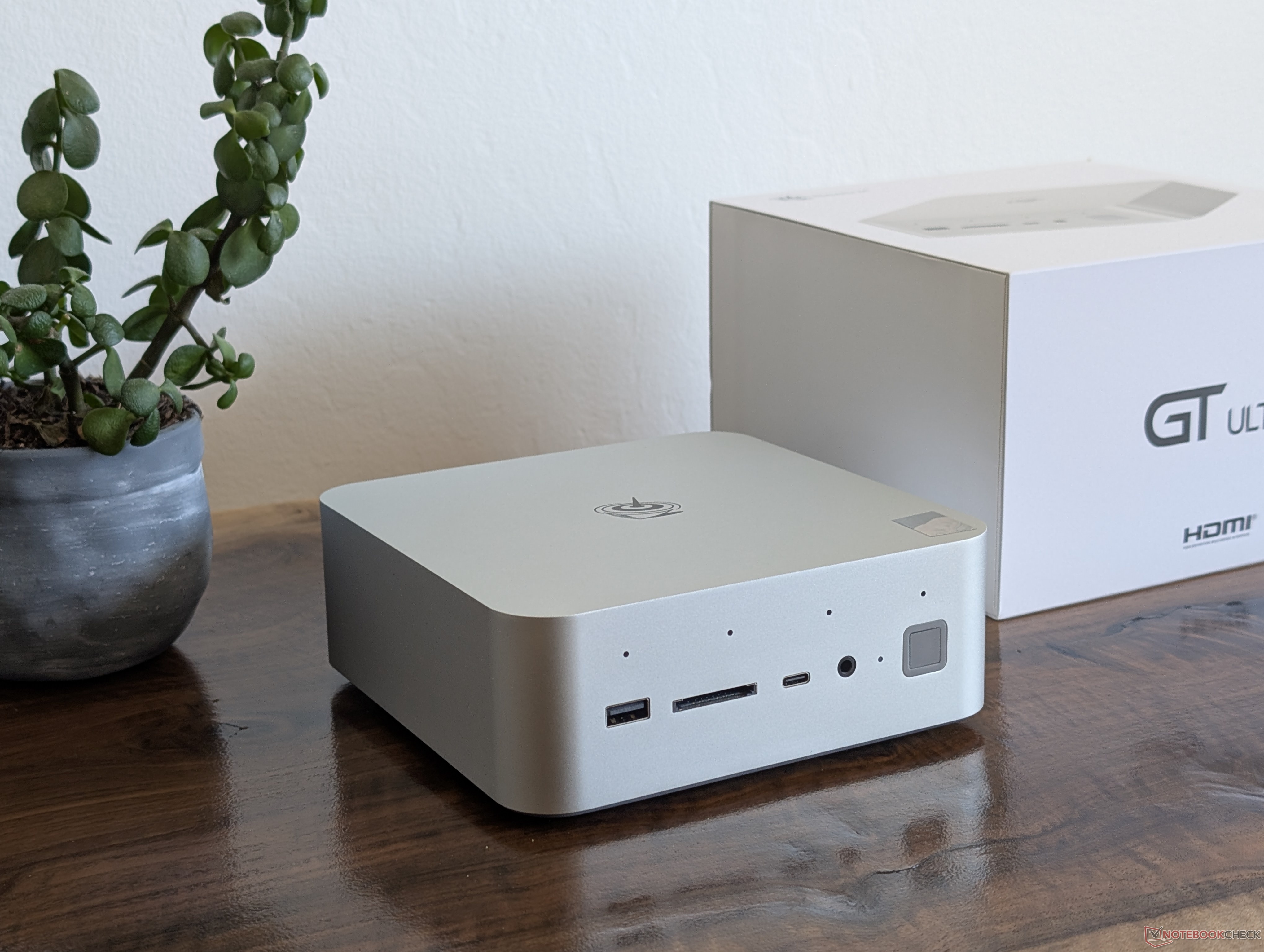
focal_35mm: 49
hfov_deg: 38.9
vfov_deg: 29.7
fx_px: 1792
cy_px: 476
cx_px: 632
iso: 49
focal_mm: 6.9
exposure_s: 1/23.8
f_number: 1.68
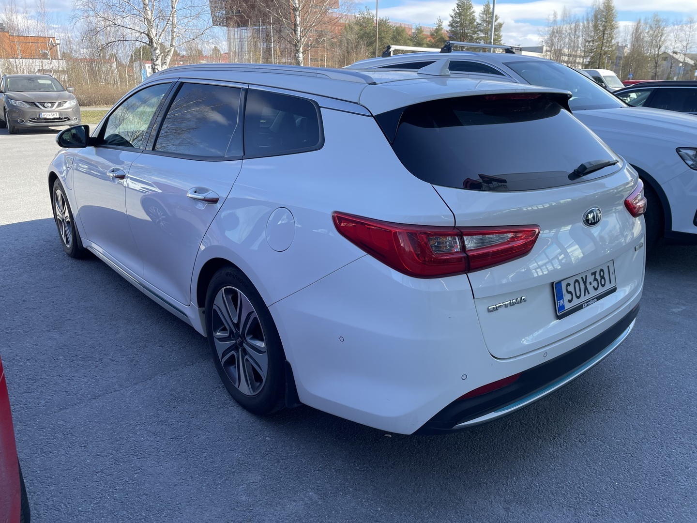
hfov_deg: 67.3
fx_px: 524
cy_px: 262
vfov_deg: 53.1
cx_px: 348
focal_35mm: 26
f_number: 1.6
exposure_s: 1/612
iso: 32
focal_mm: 4.2
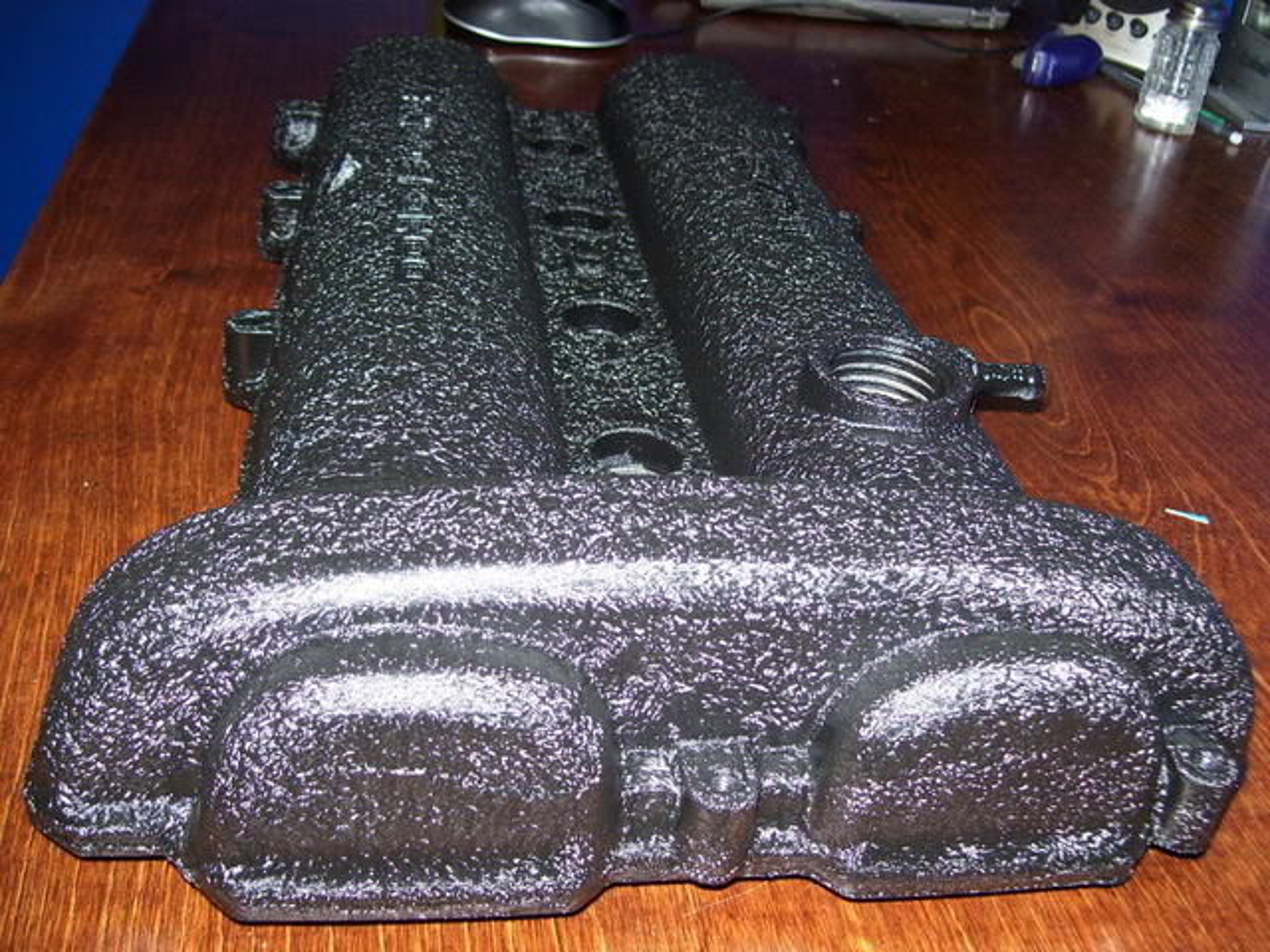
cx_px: 635
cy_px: 476
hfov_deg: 51.4
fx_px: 1321
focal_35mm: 36
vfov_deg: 39.7
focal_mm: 6
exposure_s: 1/60
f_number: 2.7
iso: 80
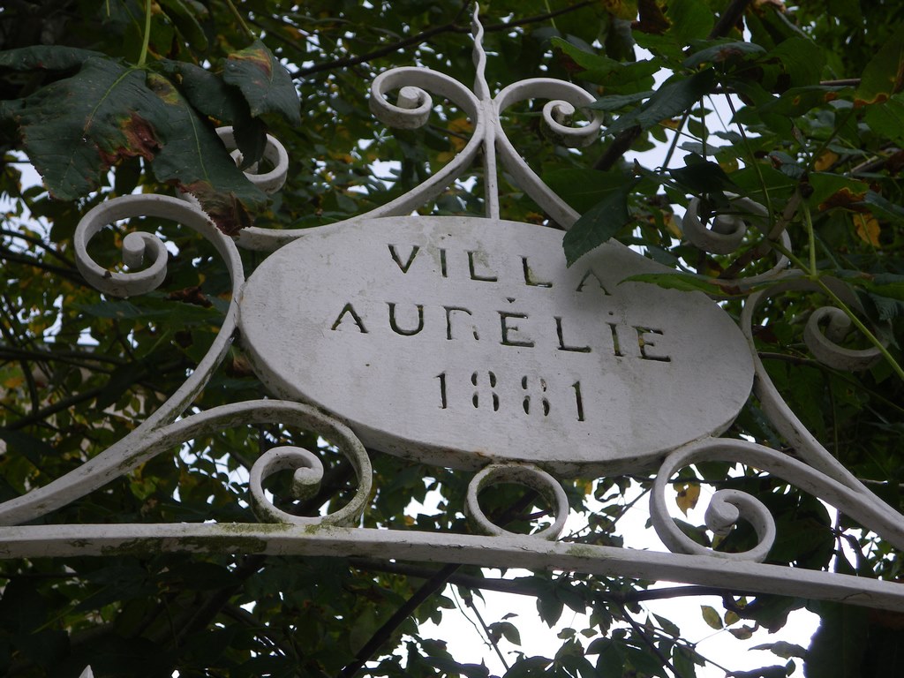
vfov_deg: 26.6
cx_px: 452
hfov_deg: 34.9
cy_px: 339
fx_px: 1436
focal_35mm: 55
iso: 80
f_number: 3.7
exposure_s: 1/80
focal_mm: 9.8
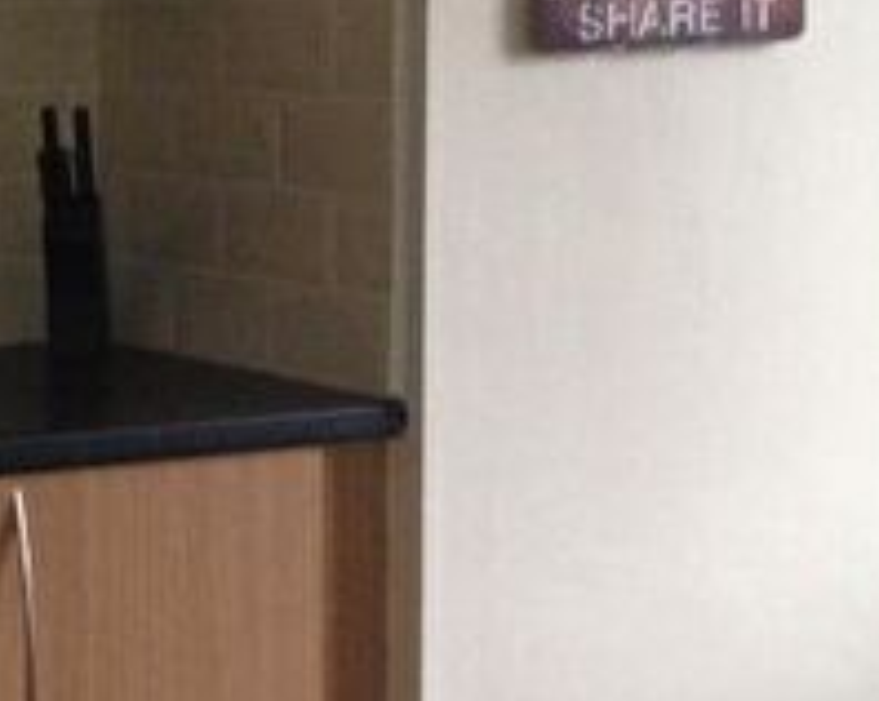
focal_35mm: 121
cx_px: -417
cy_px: 308
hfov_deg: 14.8
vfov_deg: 12.7
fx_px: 3145
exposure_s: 1/17
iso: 160
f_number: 2.4
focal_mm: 4.28
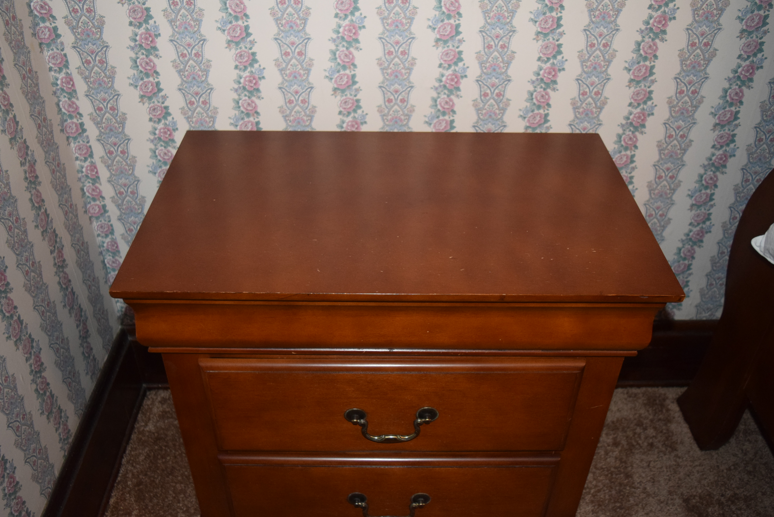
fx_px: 710
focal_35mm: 33
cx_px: 387
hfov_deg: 57.2
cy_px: 258
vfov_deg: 40.0
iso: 1800
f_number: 3.8
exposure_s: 1/60
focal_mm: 22
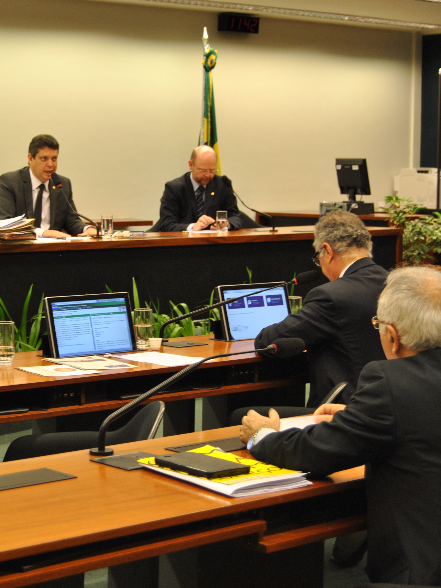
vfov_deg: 23.6
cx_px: 68
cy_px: 291
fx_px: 1410
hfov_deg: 17.6
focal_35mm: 83
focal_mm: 38
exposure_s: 1/30
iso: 220
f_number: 4.8
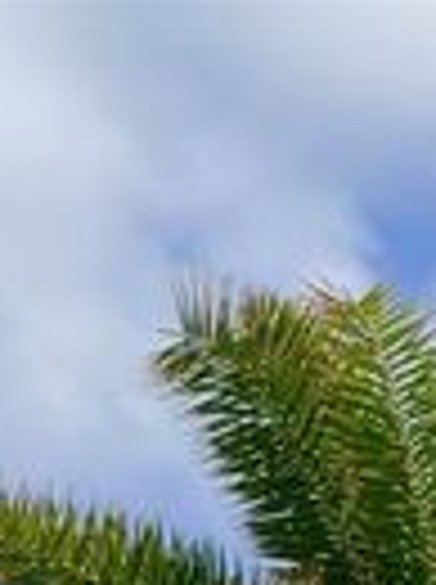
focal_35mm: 247
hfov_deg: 5.9
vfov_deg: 7.4
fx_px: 4162
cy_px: 1496
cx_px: 661
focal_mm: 6.76
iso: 80
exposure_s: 1/13333
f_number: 1.78
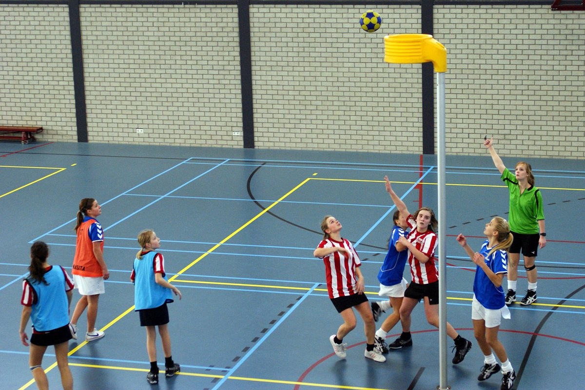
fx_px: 975
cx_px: 292
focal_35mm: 60
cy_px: 195
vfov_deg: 22.6
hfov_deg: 33.4
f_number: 3.5
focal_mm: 40
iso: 800
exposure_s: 1/200
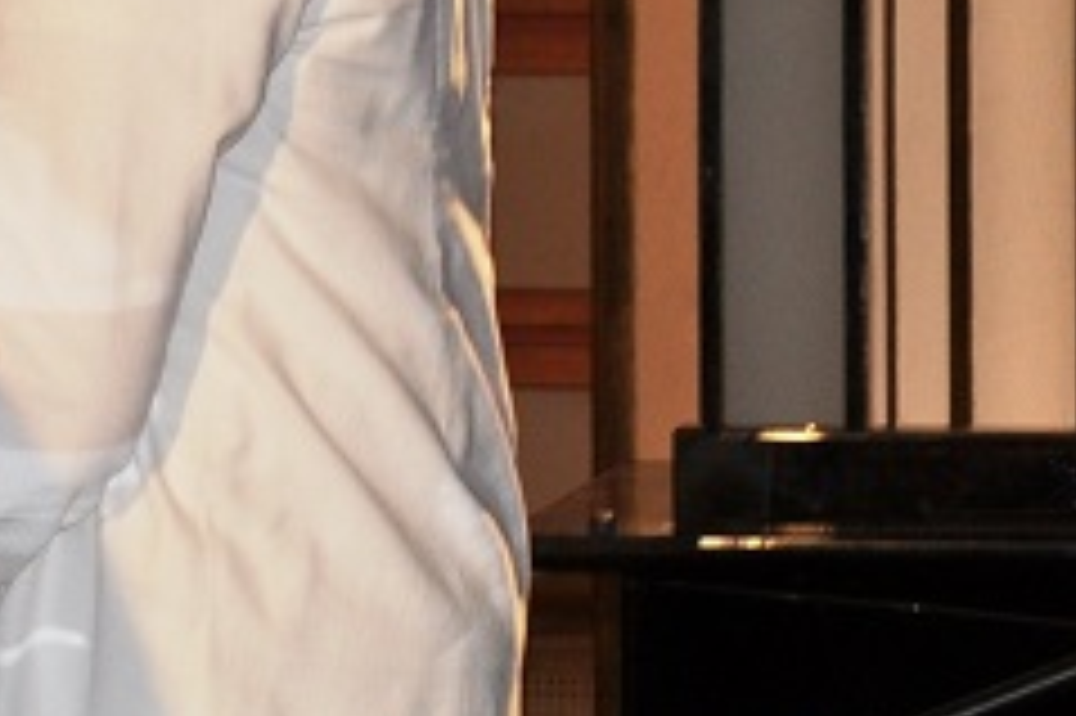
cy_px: -169
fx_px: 12350
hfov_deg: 5.0
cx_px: -68
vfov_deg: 3.3
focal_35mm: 414
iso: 250
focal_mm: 55
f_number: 5.6
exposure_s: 1/60
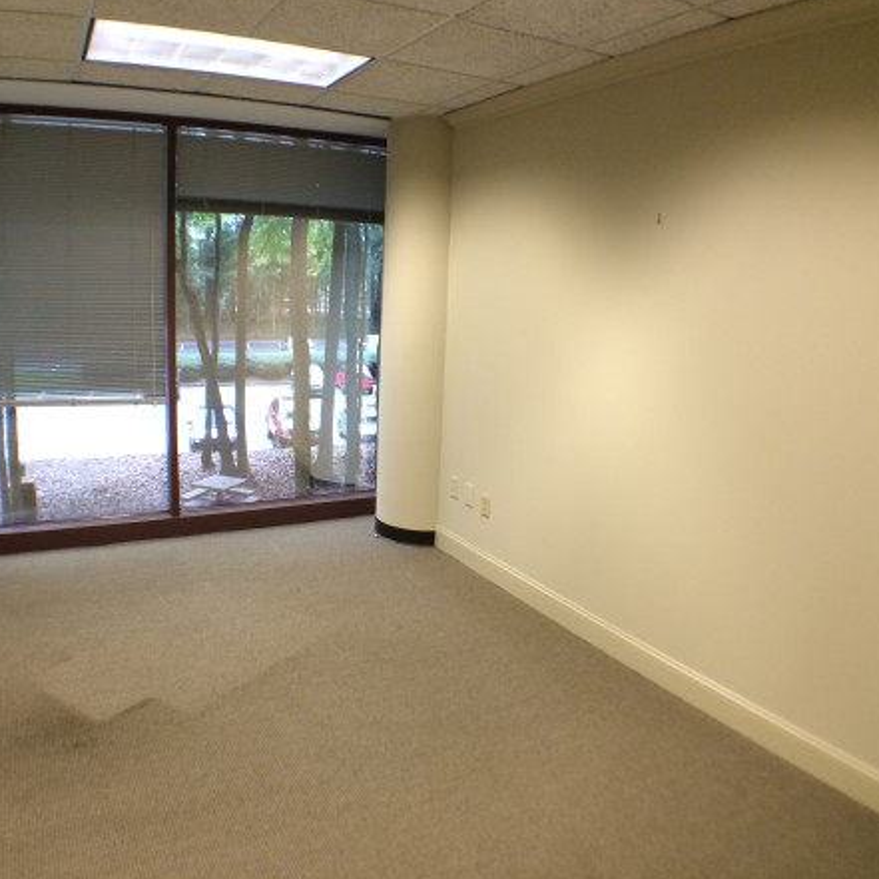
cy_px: 422
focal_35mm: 36
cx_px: 395
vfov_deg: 46.0
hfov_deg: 46.0
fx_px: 1034
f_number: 2.2
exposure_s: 1/30
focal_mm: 4.15
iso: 125
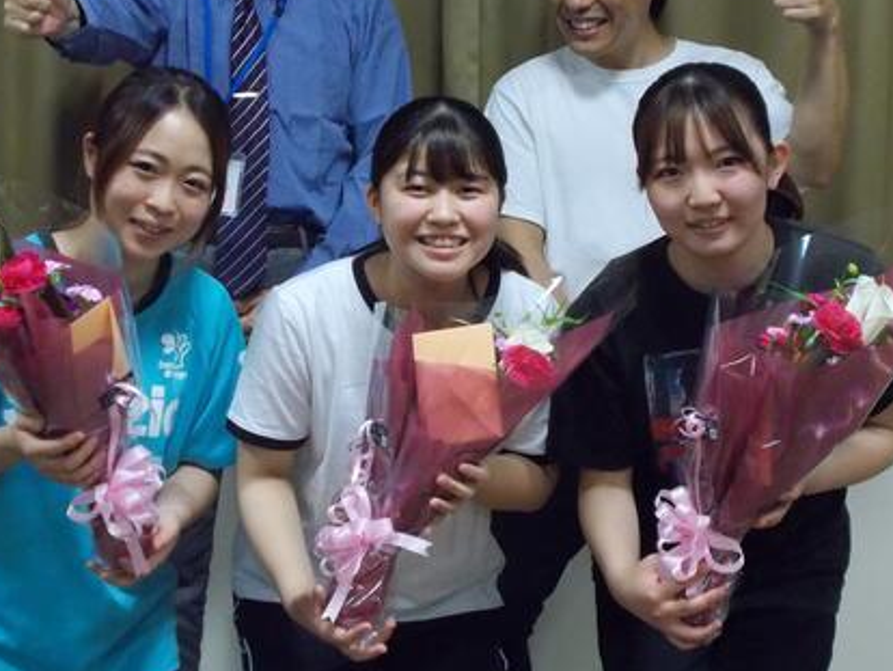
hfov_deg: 23.2
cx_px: 375
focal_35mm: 84
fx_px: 2168
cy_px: 244
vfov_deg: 17.6
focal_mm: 10.3
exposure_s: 1/60
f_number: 4.9
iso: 800
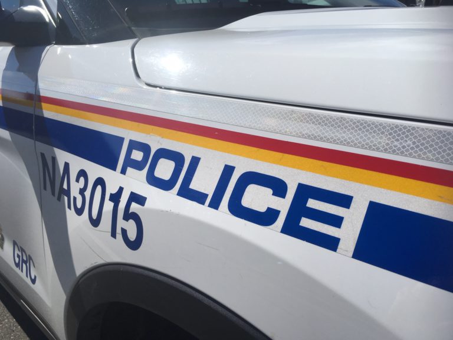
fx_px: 380
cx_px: 226
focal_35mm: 29
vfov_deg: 48.2
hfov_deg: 61.7
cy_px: 170
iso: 25
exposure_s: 1/3344
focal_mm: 4.15
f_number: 2.2
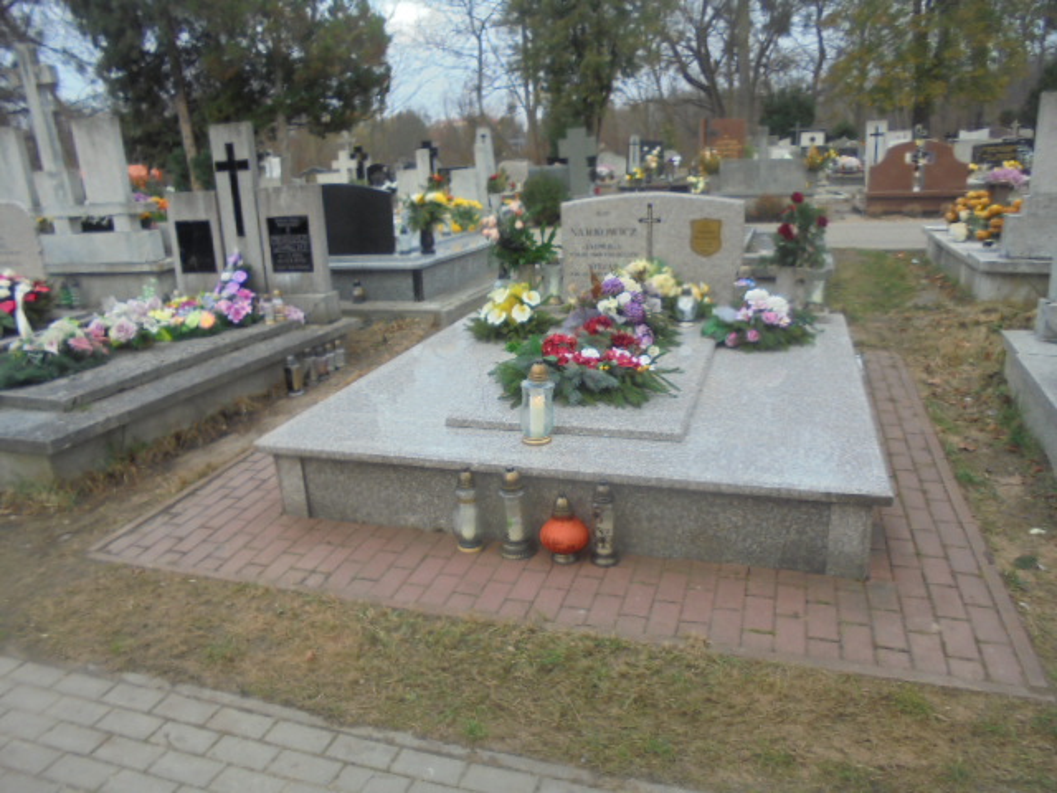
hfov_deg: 67.3
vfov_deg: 53.1
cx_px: 528
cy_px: 396
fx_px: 794
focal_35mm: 26
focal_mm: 4.6
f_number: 3.5
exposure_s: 1/125
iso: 100
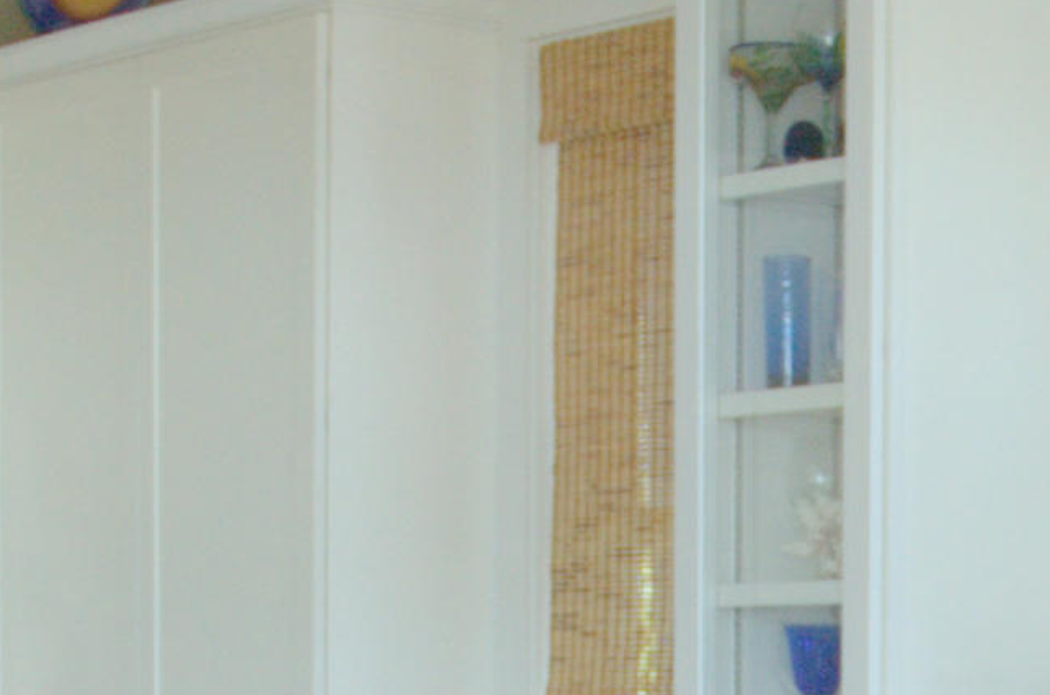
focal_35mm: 154
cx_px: 1179
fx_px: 4483
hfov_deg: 13.1
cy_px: 1184
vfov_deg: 8.6
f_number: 4
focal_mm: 22
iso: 200
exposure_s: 1/60
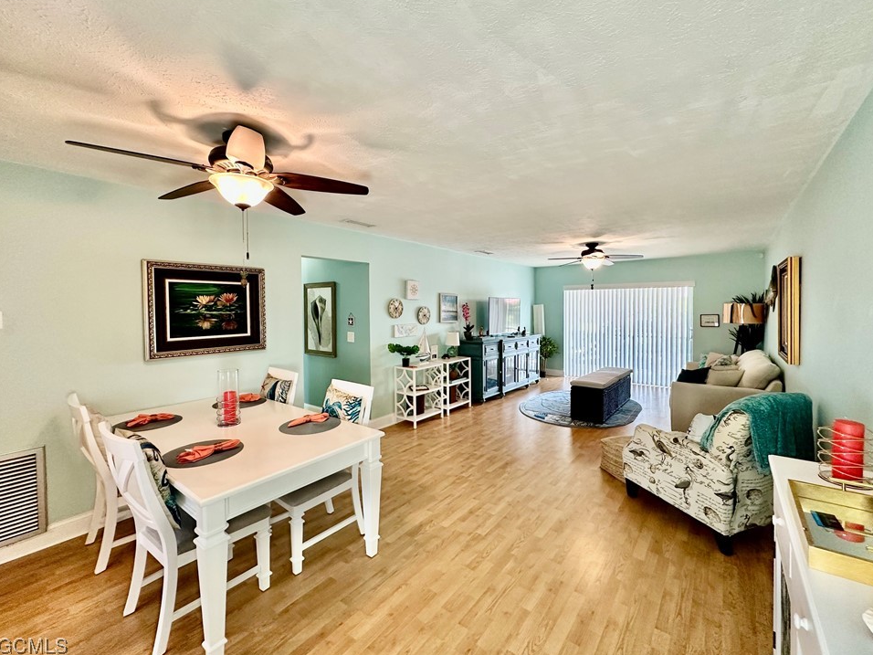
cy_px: 315
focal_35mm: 15
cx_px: 447
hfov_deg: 98.2
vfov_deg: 81.7
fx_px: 378
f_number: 2.2
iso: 250
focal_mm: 2.22
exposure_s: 1/120
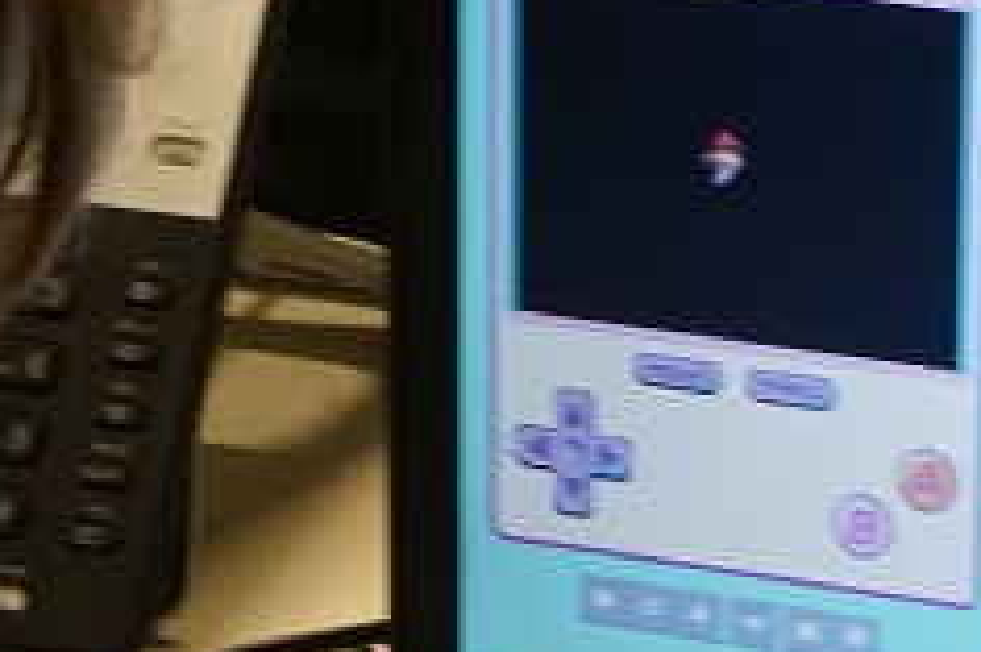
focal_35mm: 267
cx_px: 840
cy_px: 698
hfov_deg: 7.7
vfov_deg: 5.1
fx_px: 7270
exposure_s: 1/13
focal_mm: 63
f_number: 18
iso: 3200
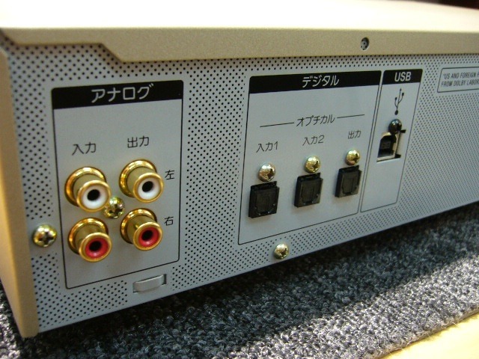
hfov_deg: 52.6
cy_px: 180
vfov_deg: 40.7
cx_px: 240
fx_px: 484
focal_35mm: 35
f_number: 2.8
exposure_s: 1/13
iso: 125
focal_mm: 5.8
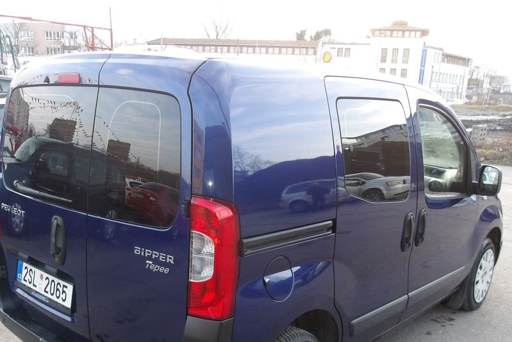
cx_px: 251
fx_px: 512
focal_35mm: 36
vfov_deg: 36.3
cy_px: 243
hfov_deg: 53.1
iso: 100
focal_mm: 4.9
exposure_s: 1/38
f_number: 3
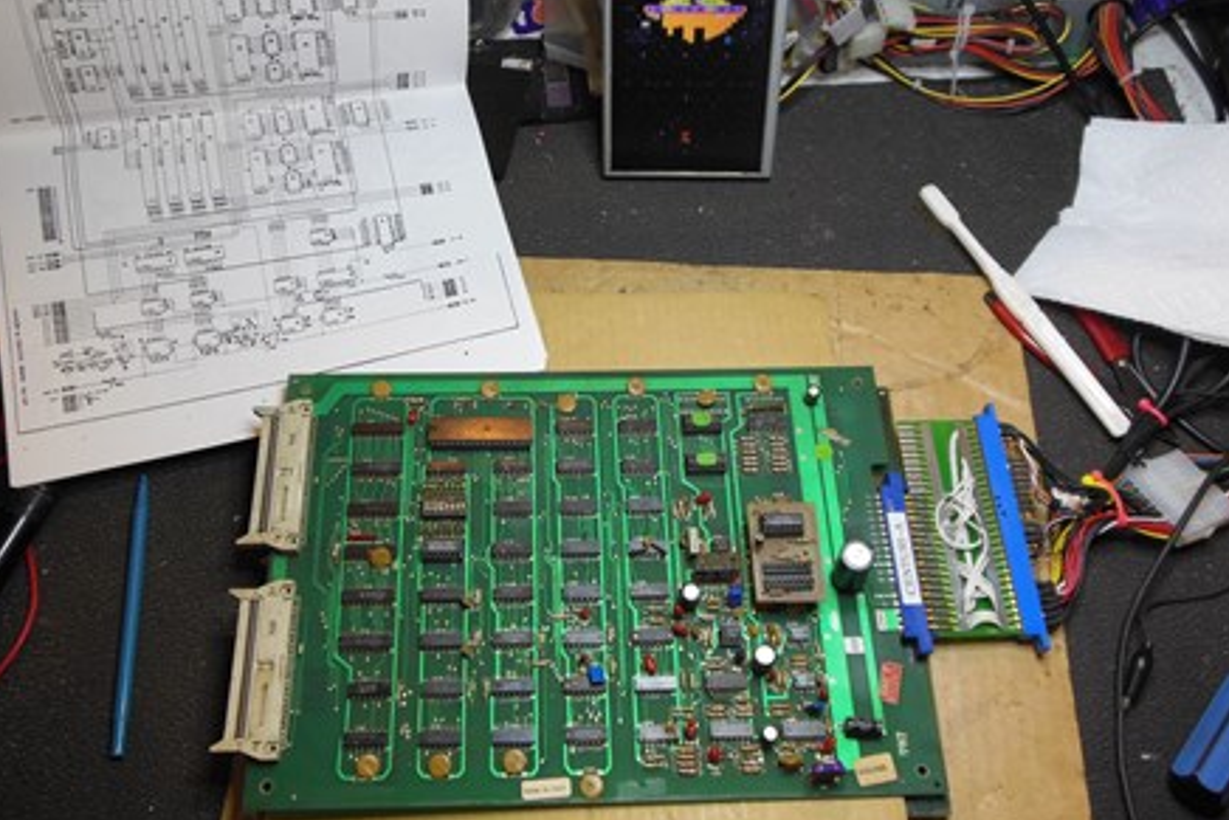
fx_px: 1059
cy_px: 361
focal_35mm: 31
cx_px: 612
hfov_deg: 60.3
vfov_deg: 42.3
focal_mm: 5.2
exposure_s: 1/30
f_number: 3.3
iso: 200
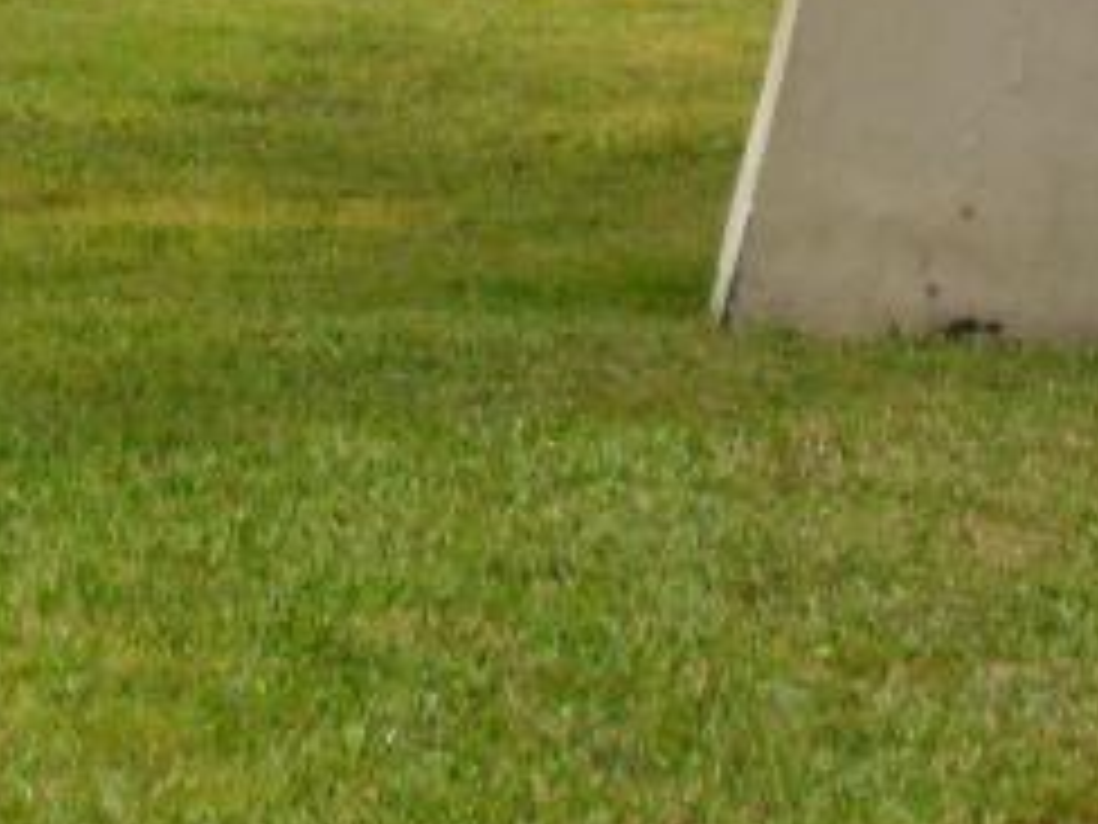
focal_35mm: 264
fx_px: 8374
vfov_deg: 5.6
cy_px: -63
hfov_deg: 7.2
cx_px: -1030
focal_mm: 11.2
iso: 100
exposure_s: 1/500
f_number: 5.6
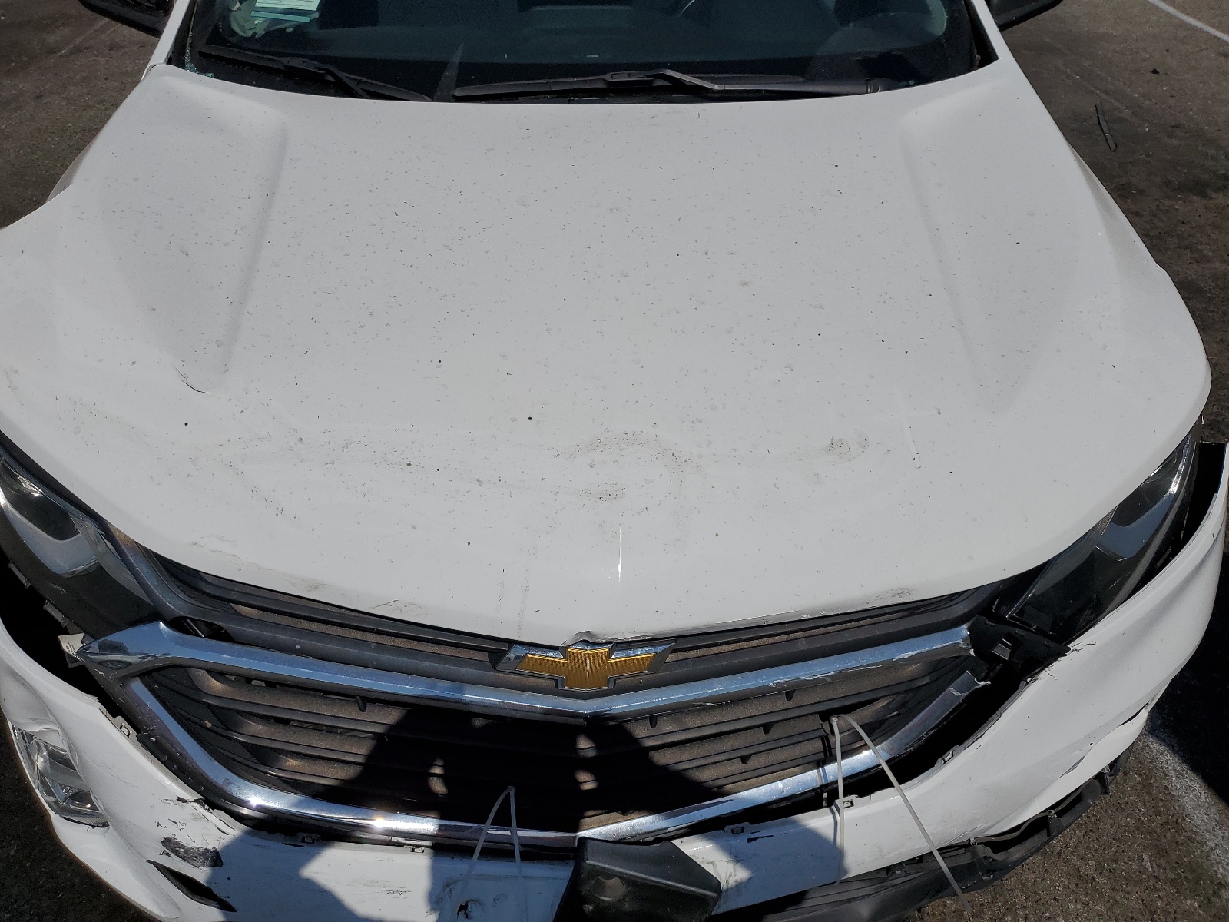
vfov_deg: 53.1
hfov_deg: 67.3
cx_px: 614
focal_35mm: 26
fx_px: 923
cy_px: 461
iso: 53
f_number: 1.5
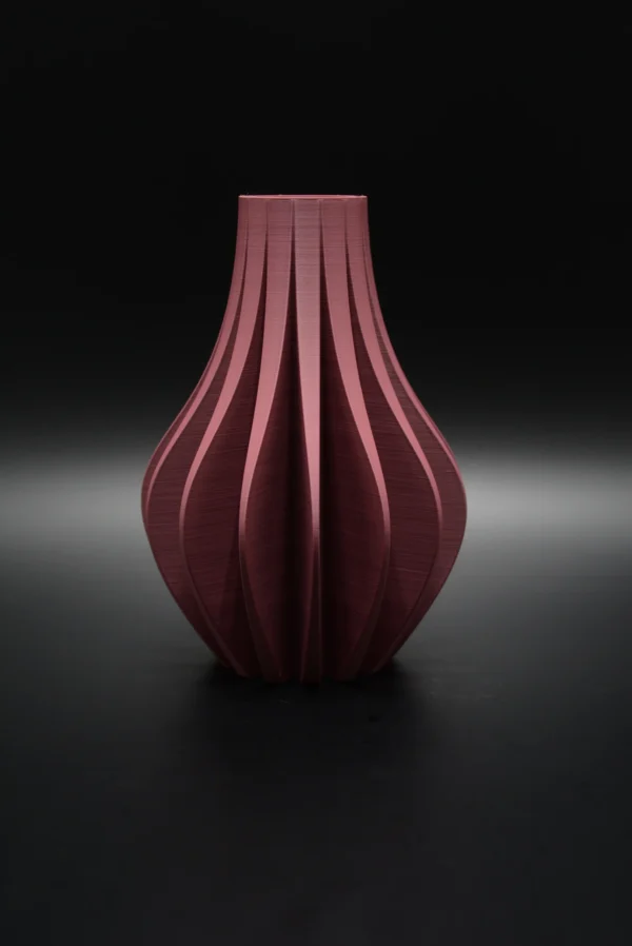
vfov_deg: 31.9
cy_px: 473
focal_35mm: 63
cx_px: 316
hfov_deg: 21.6
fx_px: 1656
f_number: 4.8
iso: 800
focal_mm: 42
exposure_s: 1/40
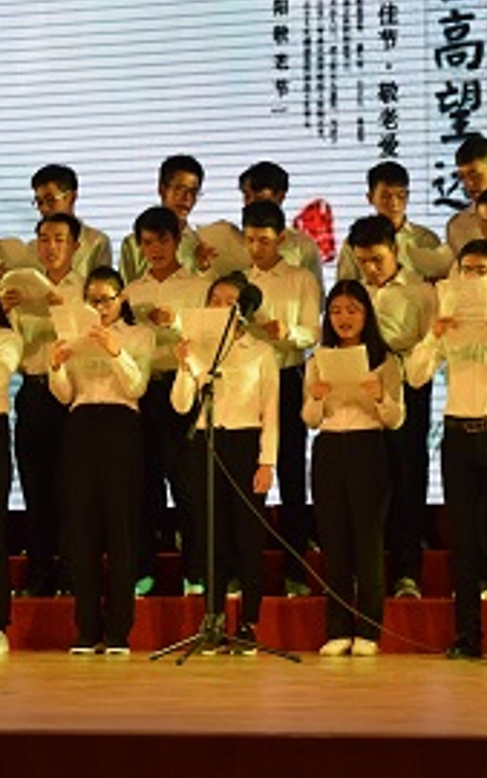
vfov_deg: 17.8
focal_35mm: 117
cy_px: 383
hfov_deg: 11.2
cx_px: 219
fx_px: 2482
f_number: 5
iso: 3200
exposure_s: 1/500
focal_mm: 46
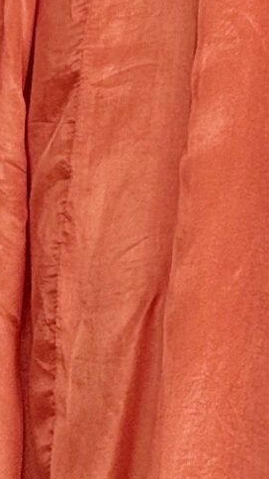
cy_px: -483
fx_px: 8768
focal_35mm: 691
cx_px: 452
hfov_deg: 1.8
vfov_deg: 3.1
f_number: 2.8
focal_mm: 15.66
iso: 50
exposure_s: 1/124
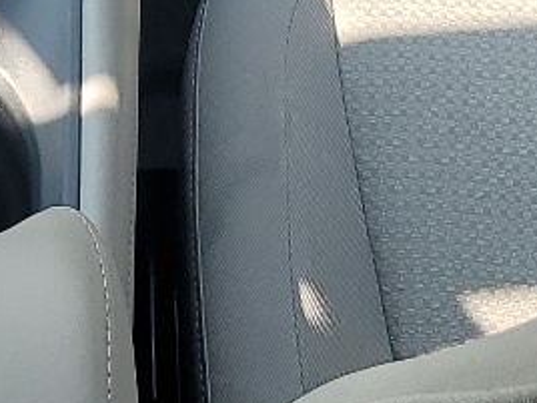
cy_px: -229
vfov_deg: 9.3
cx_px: -170
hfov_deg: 12.3
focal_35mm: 155
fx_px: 2405
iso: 50
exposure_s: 1/625
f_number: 1.5
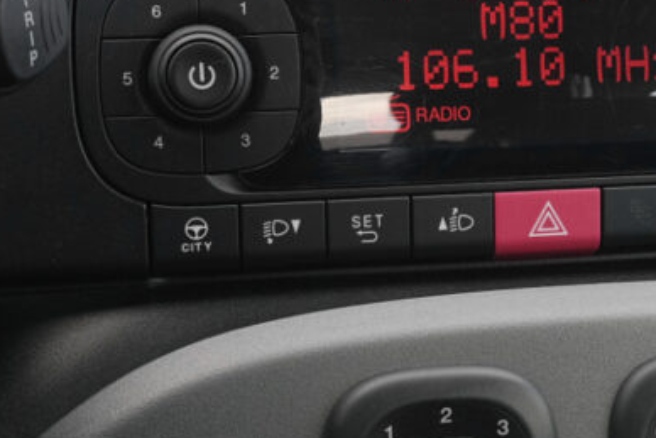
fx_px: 1732
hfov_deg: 21.2
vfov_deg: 14.3
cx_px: 522
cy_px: 92
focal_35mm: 95
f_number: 9
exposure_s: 1/180
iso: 2000
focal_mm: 24.2
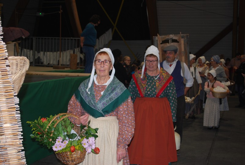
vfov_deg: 25.9
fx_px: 358
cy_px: 82
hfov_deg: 37.8
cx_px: 122
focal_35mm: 52
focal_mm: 35
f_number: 5.3
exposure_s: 1/60
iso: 250
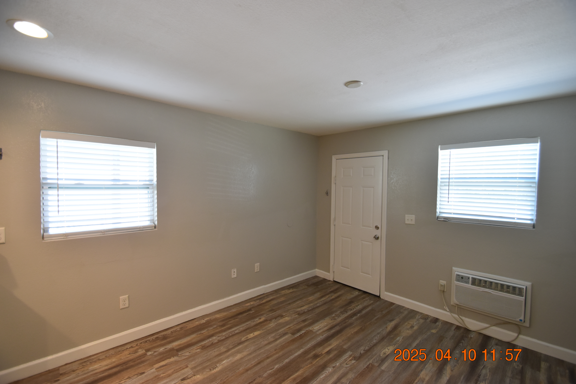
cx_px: 288
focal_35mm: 15
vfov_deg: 77.3
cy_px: 192
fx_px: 240
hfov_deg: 100.4
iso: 450
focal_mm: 10
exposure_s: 1/60
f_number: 4
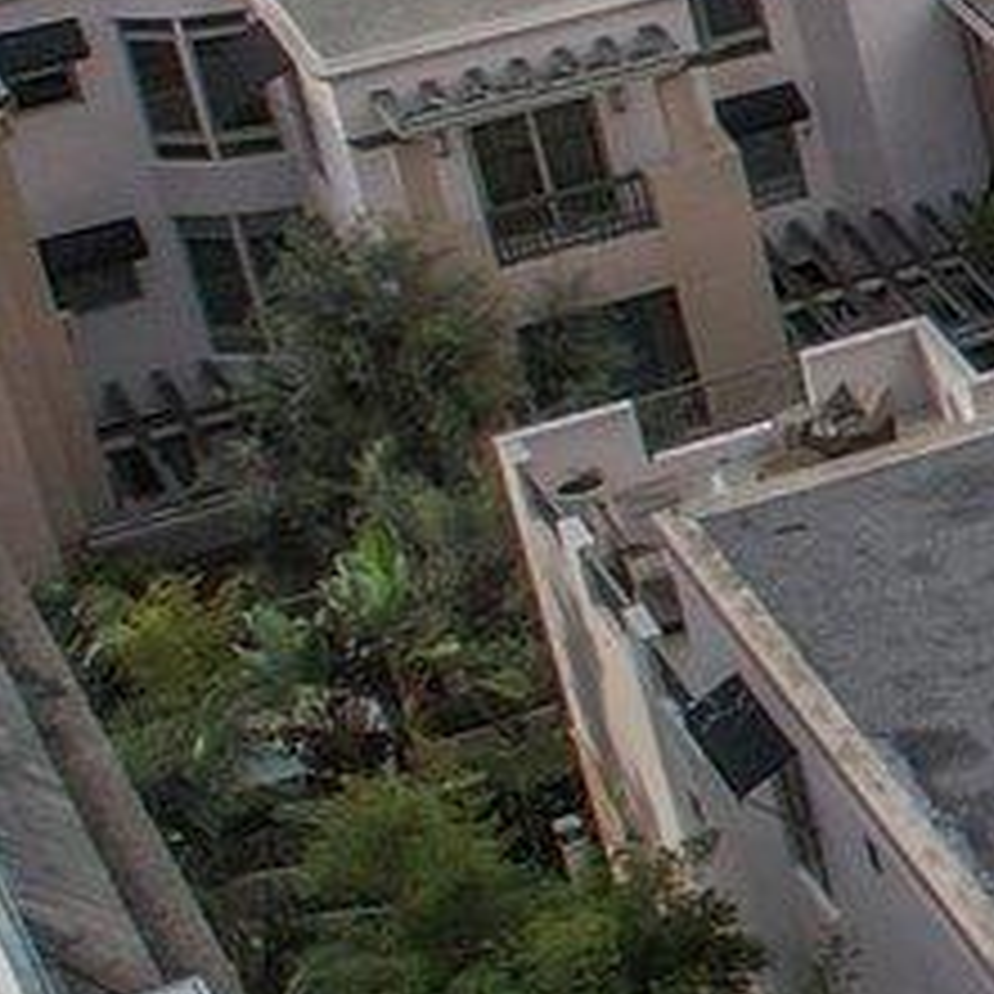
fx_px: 5620
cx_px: 3877
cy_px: 196
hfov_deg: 7.4
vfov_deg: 10.1
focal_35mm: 173
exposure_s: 1/1000
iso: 140
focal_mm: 8.4
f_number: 2.8
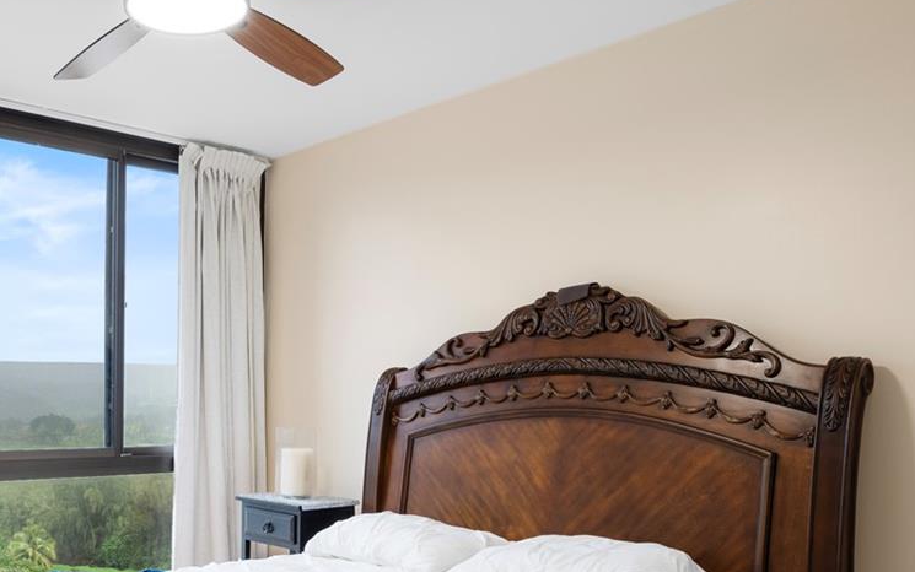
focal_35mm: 35
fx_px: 873
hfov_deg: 53.4
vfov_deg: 35.7
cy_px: 404
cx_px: 254
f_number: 9
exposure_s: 1/40
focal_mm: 16
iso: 100
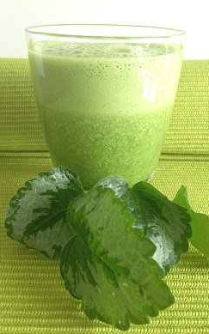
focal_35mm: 36
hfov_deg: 35.3
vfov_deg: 54.0
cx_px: 116
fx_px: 328
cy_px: 165
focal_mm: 4.12
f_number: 2.4
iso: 50
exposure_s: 1/24
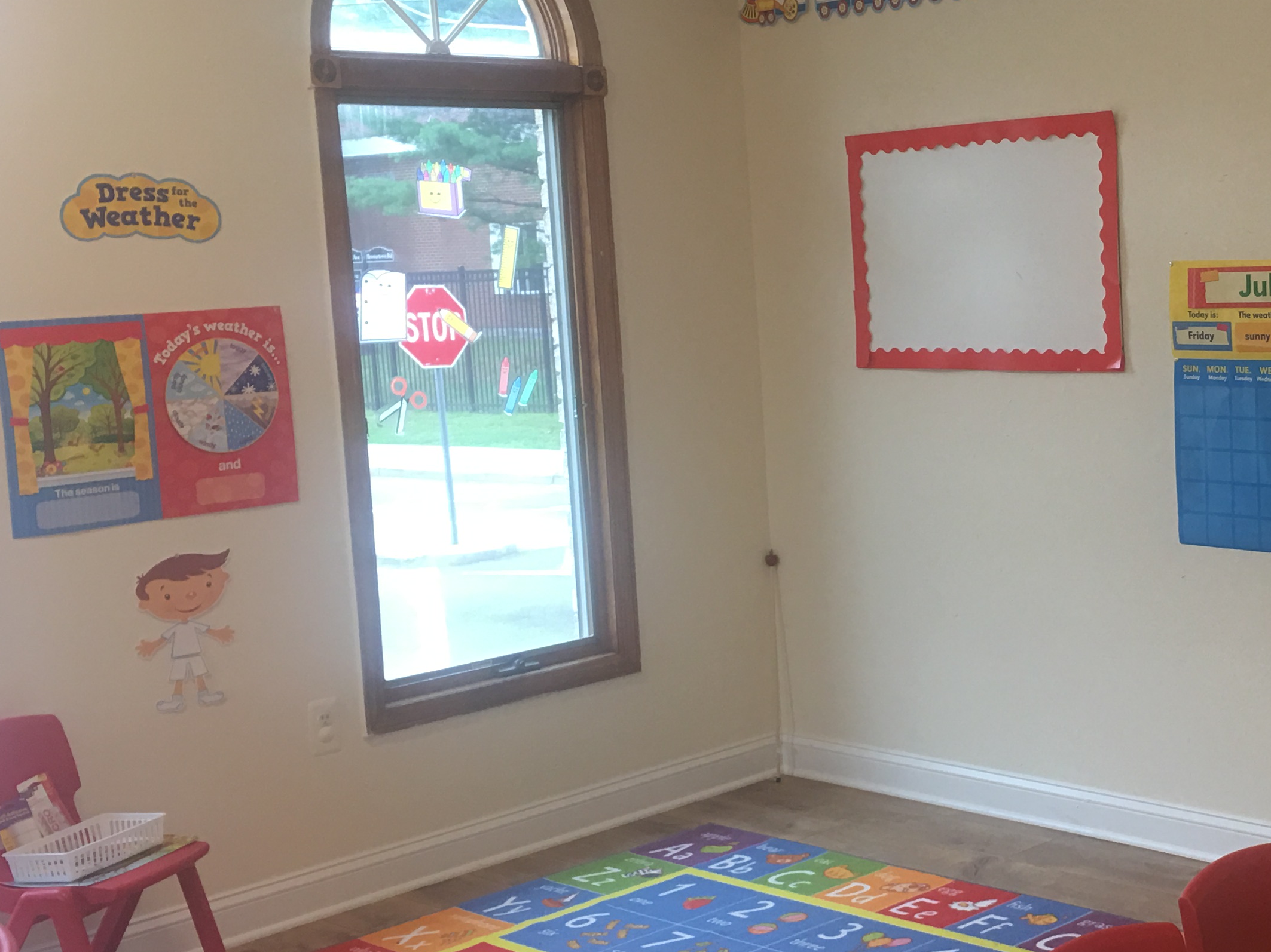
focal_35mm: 55
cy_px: 469
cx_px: 1153
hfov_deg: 33.1
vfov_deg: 26.6
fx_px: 2019
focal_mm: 4.15
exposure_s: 1/15
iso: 25
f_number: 2.2
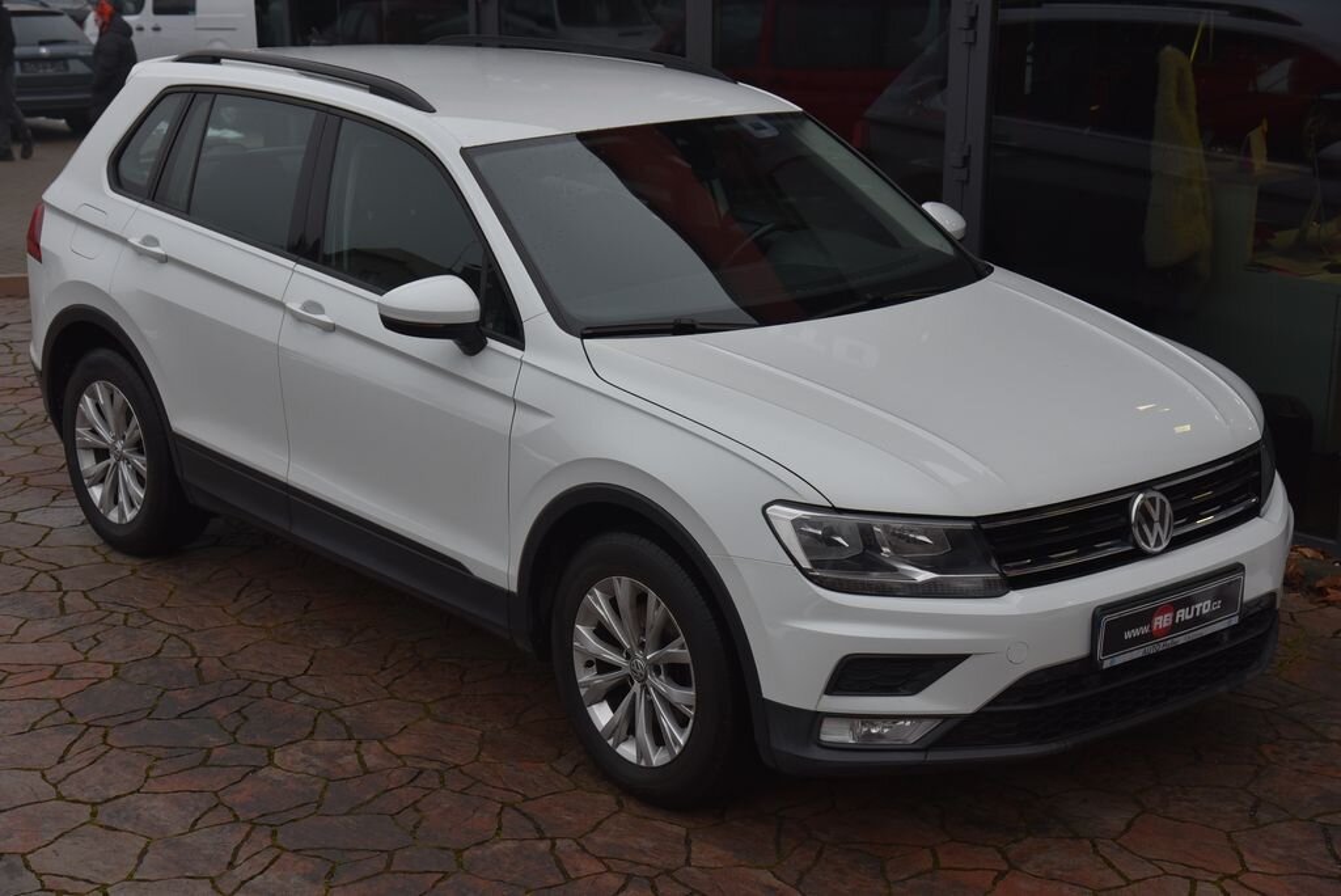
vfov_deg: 23.4
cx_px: 670
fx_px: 2162
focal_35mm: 58
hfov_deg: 34.5
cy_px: 448
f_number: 6.3
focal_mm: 58
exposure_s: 1/160
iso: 500
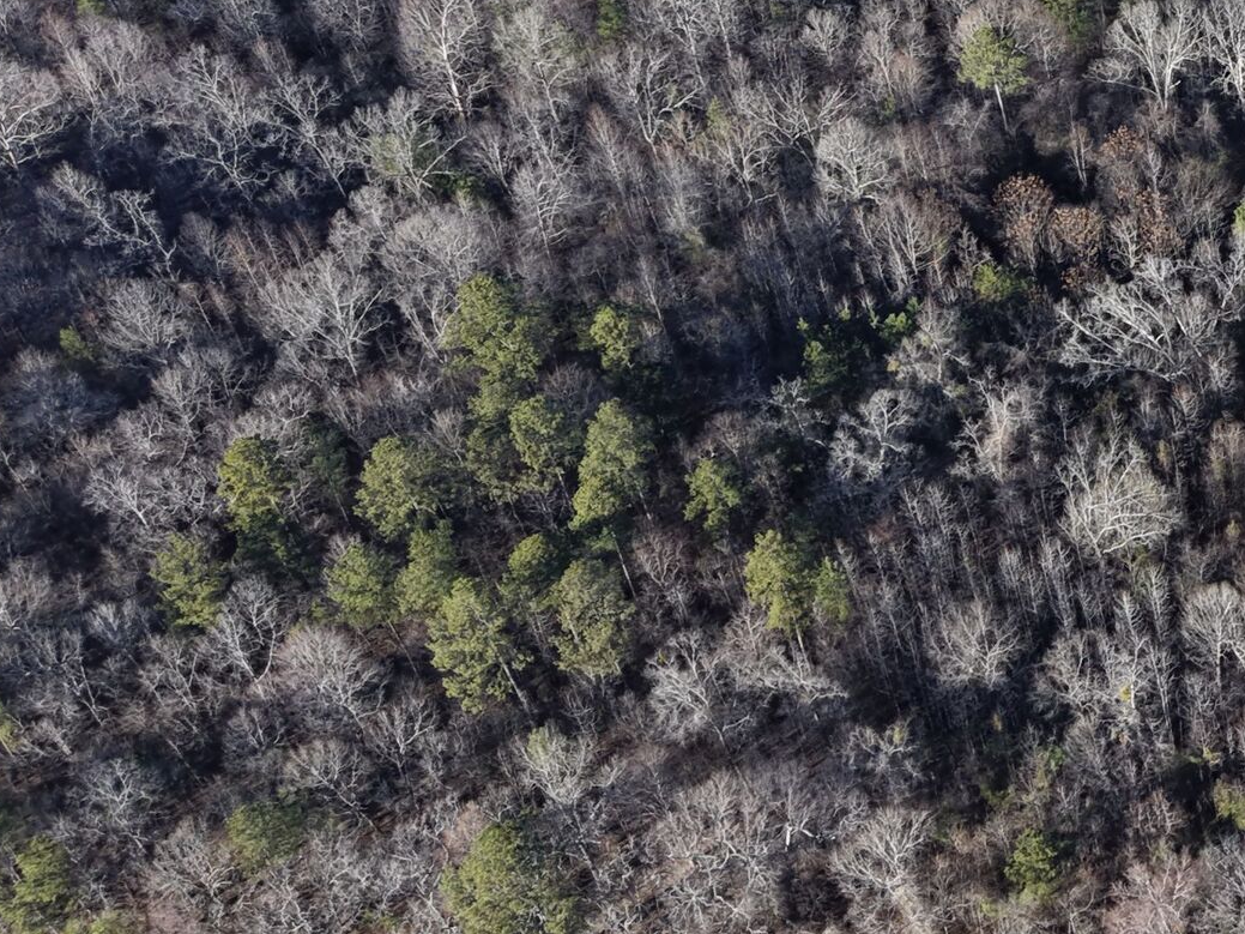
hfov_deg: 24.7
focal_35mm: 68
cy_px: 73
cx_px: 1632
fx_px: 2445
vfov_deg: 21.1
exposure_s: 1/1500
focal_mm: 8.67
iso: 200
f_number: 1.8
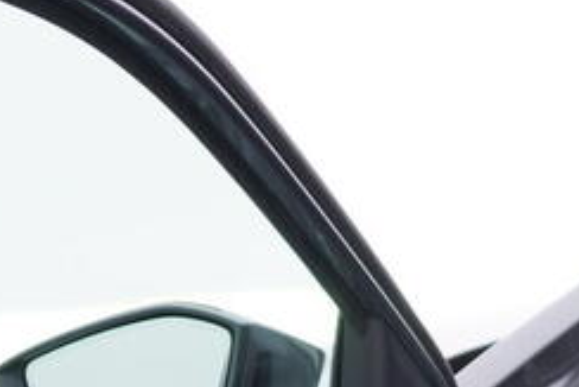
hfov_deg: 13.4
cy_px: 704
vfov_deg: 8.7
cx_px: 610
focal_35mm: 151
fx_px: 2430
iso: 125
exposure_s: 1/50
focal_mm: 24
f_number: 3.2
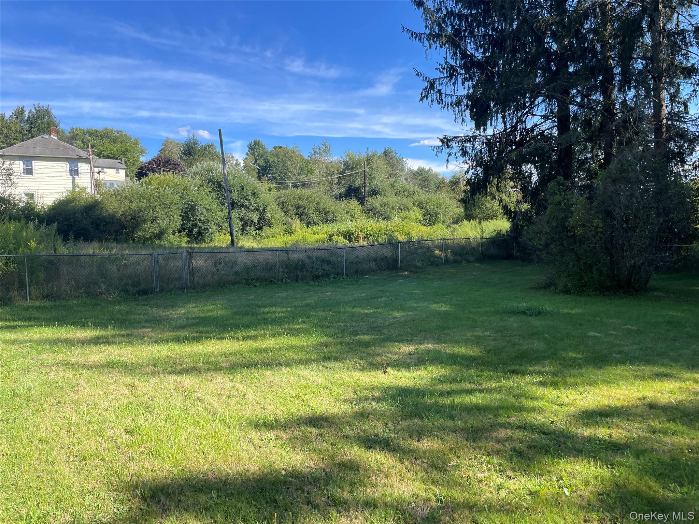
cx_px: 350
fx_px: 525
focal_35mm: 26
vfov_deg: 53.1
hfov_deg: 67.3
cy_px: 262
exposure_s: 1/1221
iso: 32
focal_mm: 4.2
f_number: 1.6
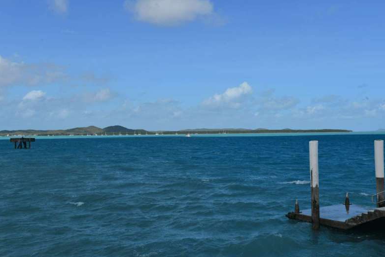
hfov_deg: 47.4
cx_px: 189
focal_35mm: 41
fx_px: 439
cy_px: 131
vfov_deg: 32.6
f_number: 11
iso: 250
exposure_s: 1/500
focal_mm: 40
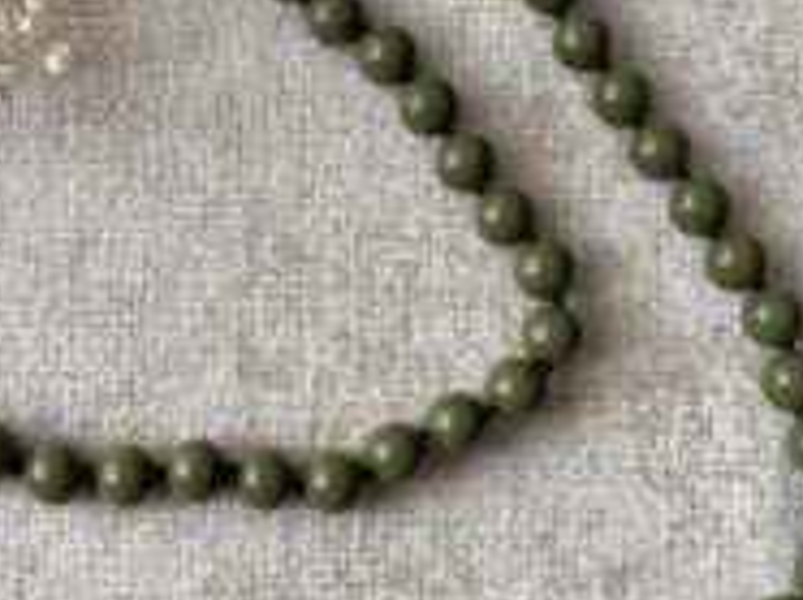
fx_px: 1297
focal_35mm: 56
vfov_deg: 26.0
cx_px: 302
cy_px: 302
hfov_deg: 34.2
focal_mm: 5.1
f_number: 1.6
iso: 100
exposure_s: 1/122
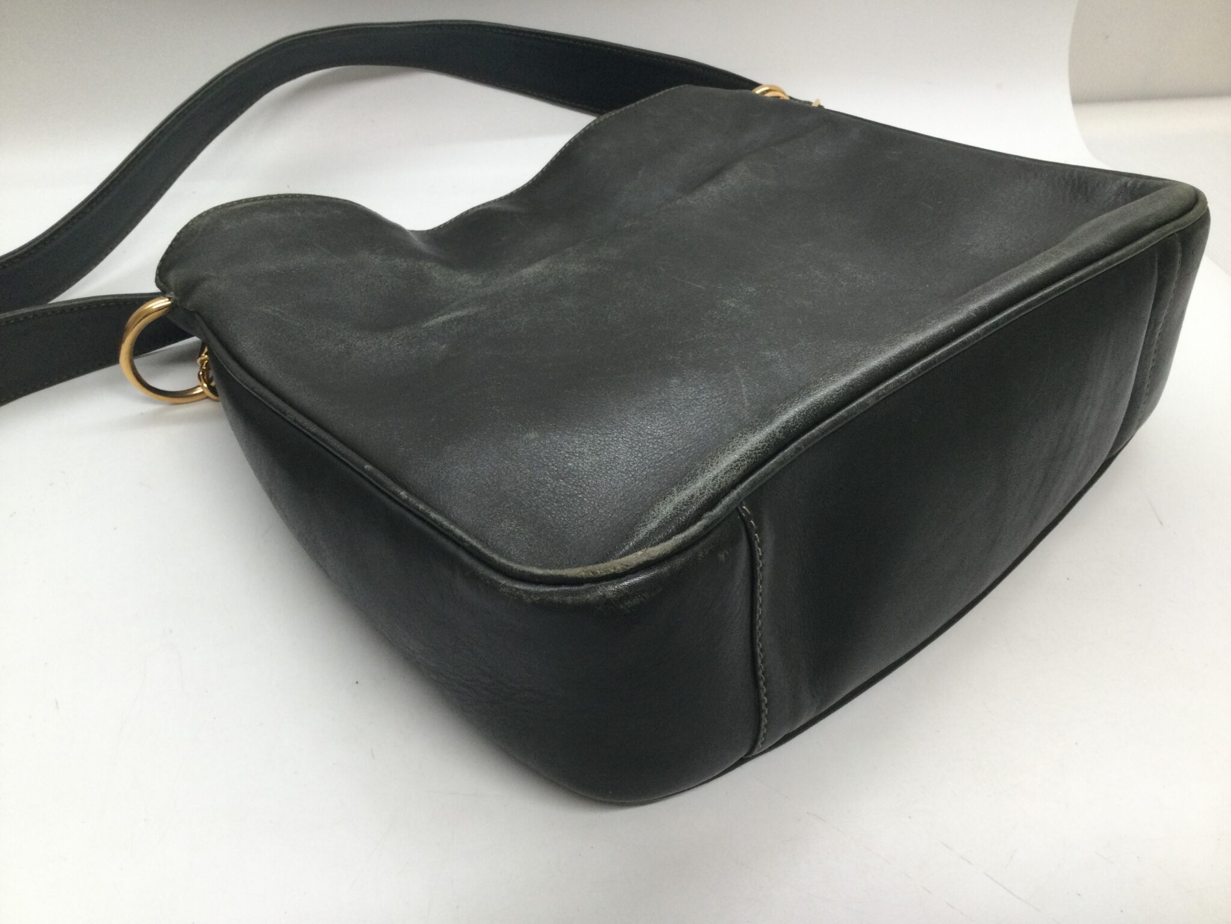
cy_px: 462
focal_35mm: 31
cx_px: 616
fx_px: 1102
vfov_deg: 45.4
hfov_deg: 58.4
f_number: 2.4
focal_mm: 3.3
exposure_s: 1/30
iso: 50
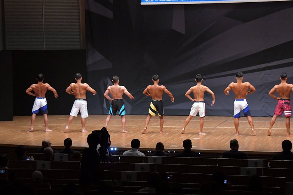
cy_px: 98
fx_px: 830
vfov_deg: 13.4
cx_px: 146
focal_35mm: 102
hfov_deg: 20.0
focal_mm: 68
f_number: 5.6
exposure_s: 1/400
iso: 6400
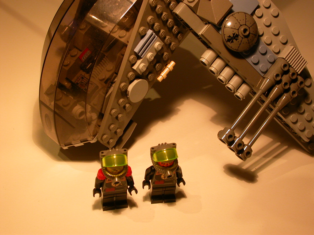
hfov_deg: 32.2
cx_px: 157
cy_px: 118
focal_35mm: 60
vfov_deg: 24.4
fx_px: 544
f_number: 3.1
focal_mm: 12.6
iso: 100
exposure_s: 1/97
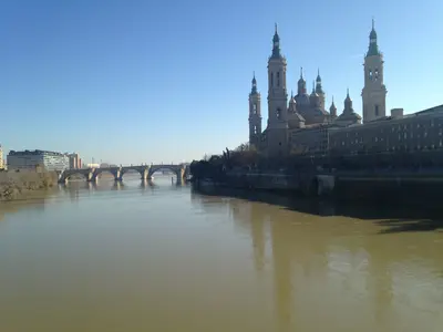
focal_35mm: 33
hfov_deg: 55.4
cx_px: 222
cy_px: 166
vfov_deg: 42.9
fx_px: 422
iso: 50
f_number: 2.4
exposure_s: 1/1808
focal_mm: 4.12
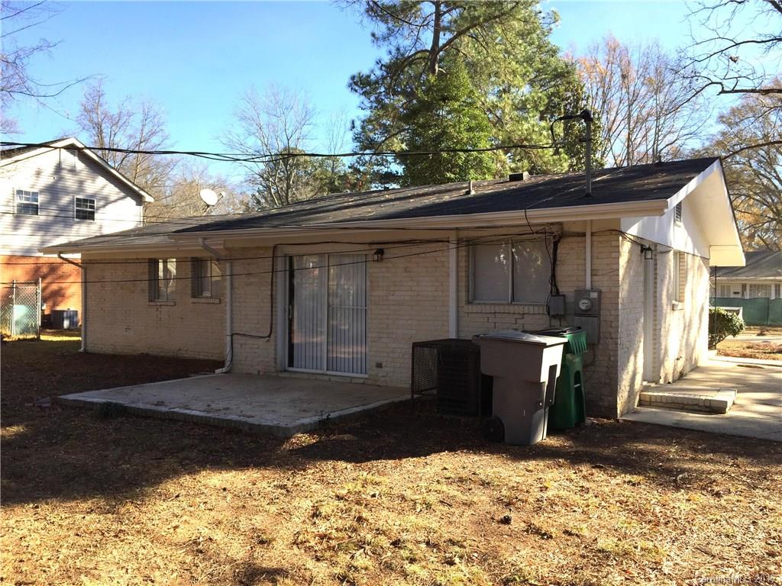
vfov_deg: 48.2
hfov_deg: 61.7
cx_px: 391
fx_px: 655
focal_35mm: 29
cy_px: 293
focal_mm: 4.15
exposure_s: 1/760
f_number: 2.2
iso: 32
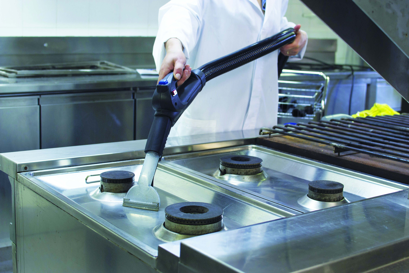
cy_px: 136
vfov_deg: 25.8
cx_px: 204
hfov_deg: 37.9
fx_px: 596
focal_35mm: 52
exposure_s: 1/20
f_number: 4.5
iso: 200
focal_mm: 35
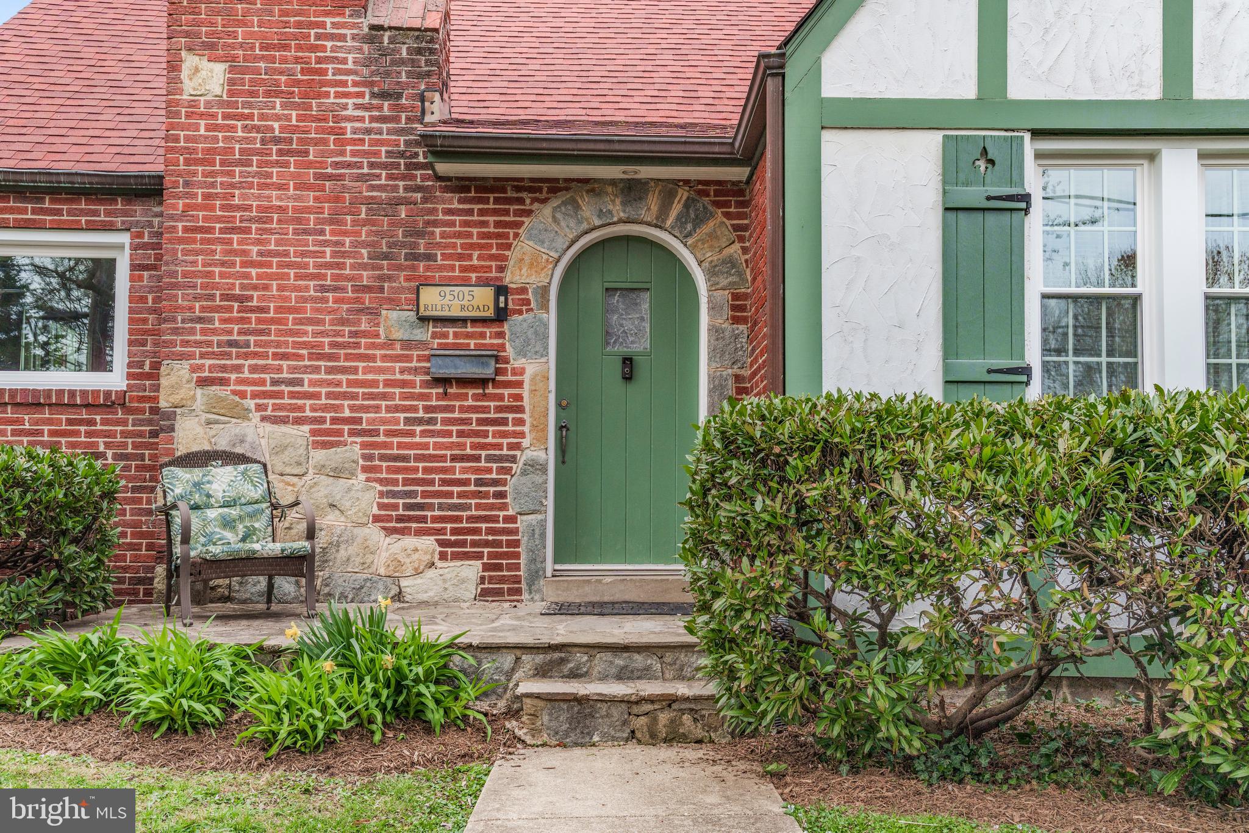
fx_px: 1214
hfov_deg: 54.4
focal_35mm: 35
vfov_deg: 37.8
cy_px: 416
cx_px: 624
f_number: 7.1
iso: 200
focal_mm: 35
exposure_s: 1/400
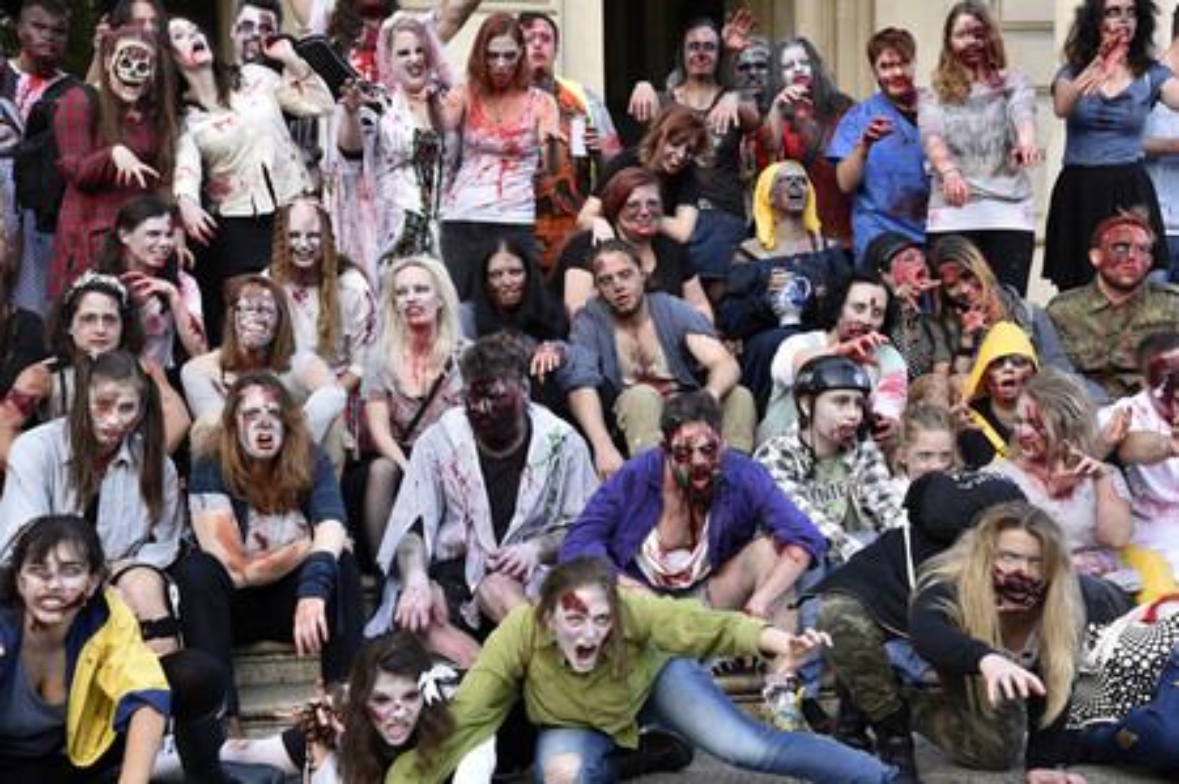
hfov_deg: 28.9
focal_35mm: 70
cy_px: 392
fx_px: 2291
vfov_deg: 19.4
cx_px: 590
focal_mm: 70
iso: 400
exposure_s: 1/125
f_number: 6.3
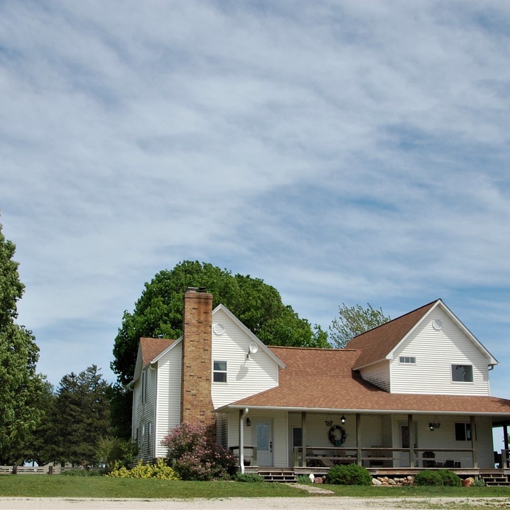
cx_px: 225
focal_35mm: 45
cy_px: 252
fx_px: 744
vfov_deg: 37.8
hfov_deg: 37.8
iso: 200
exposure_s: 1/400
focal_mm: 23
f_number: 10
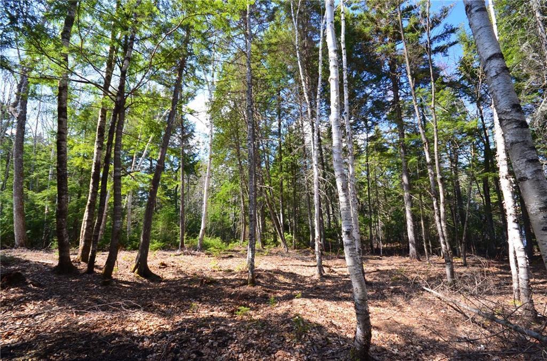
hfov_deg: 100.5
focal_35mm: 15
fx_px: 227
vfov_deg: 77.0
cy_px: 180
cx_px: 274
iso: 560
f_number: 8
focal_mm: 10
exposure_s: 1/60
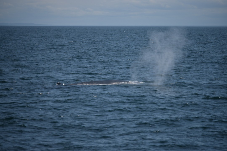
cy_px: 76
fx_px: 1466
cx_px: 114
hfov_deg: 8.9
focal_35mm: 232
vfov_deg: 5.9
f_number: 5.3
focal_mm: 155
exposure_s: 1/4000
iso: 200
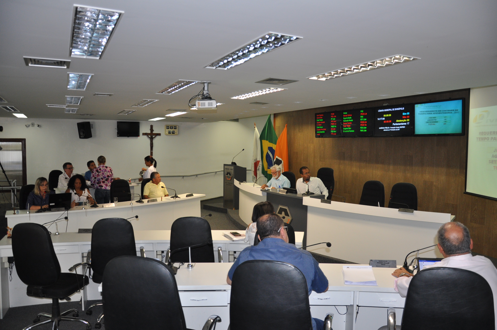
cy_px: 165
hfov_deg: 67.4
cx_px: 248
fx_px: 372
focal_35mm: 27
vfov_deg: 47.8
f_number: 3.5
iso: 500
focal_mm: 18
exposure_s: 1/60
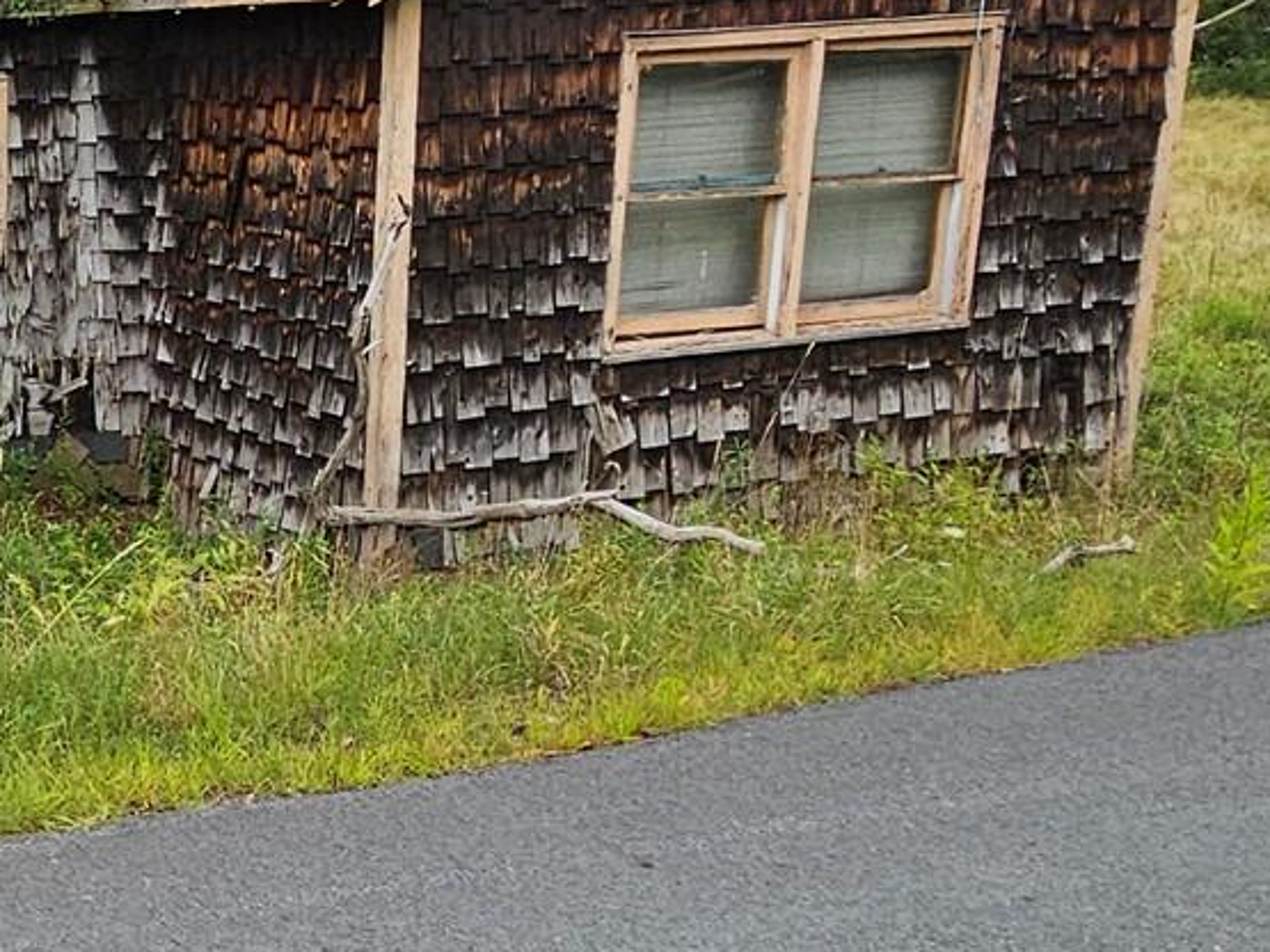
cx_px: -330
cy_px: 522
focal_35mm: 48
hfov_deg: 31.7
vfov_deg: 30.2
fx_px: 1761
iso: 50
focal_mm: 2.2
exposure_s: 1/652
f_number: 2.2
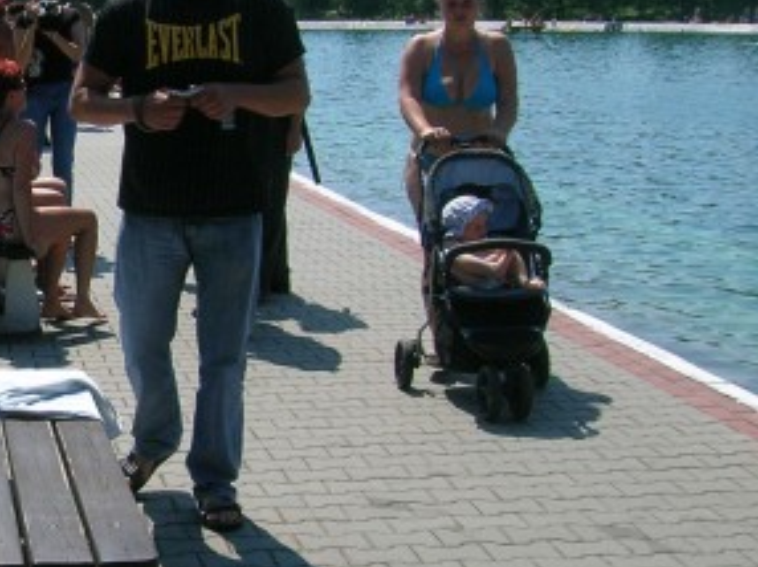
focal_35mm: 76
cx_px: -87
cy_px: 265
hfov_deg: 23.9
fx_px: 1663
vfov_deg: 19.4
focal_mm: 5.7
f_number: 4.9
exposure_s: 1/480
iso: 50
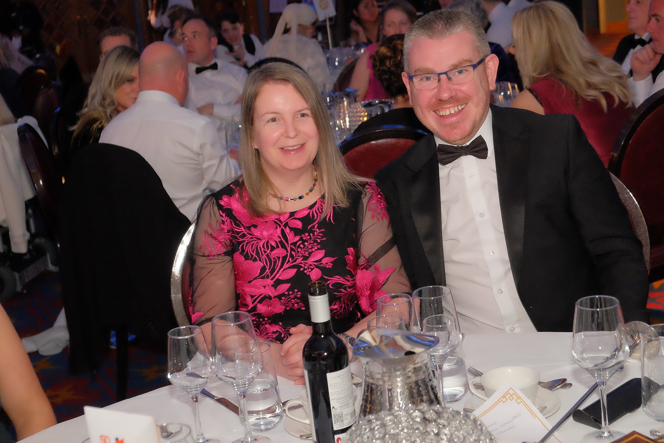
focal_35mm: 59
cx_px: 332
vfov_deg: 23.0
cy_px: 222
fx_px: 1088
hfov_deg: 33.9
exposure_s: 1/125
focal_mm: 39
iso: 6400
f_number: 4.5
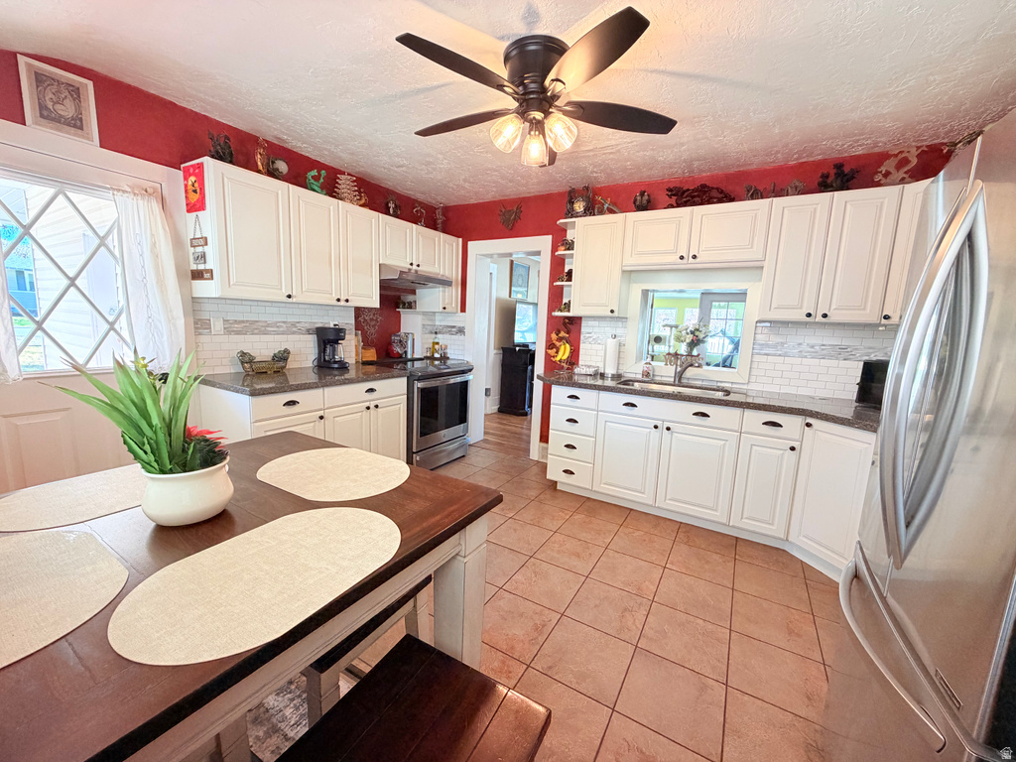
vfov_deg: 85.7
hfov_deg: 102.1
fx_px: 411
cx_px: 508
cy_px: 381
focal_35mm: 14
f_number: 2.2
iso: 250
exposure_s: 1/120
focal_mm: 2.22
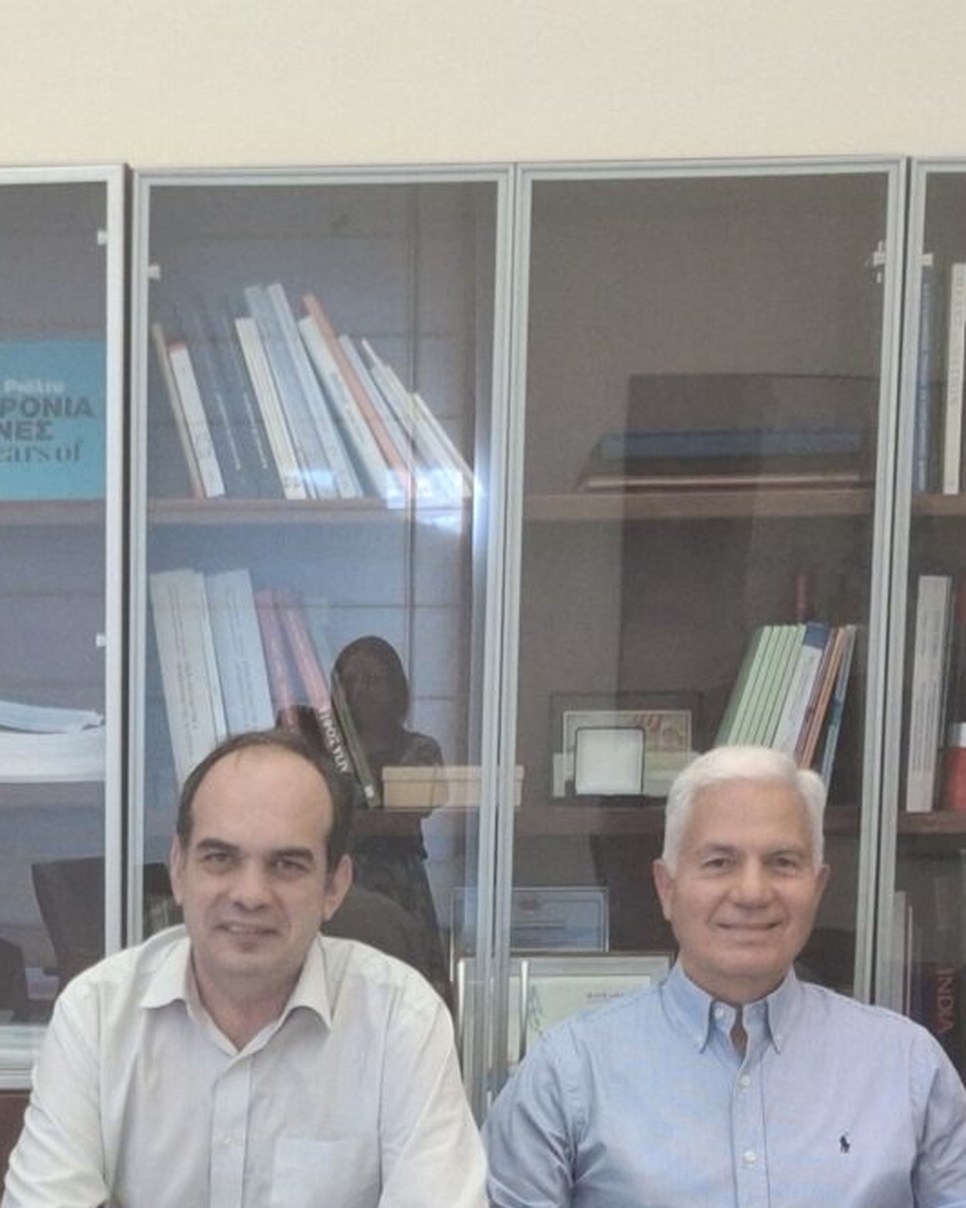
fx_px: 3359
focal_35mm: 94
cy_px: 1243
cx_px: 69
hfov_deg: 16.1
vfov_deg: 19.7
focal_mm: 4.69
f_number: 1.8
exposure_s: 1/100
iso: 200
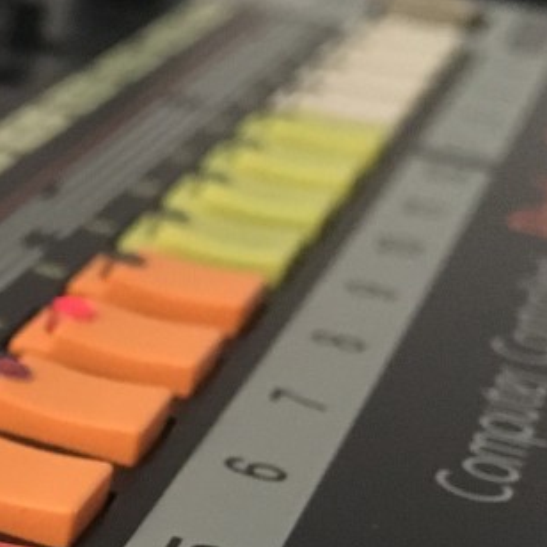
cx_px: -444
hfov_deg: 15.1
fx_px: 1788
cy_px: 655
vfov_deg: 16.7
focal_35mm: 100
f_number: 2.2
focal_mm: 4.15
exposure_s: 1/17
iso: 400
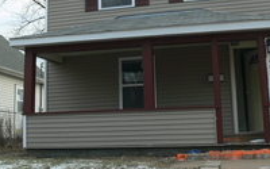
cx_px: 140
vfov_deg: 16.5
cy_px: 54
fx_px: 581
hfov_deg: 26.1
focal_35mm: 79
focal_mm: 8.5
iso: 80
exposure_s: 1/100
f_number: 4
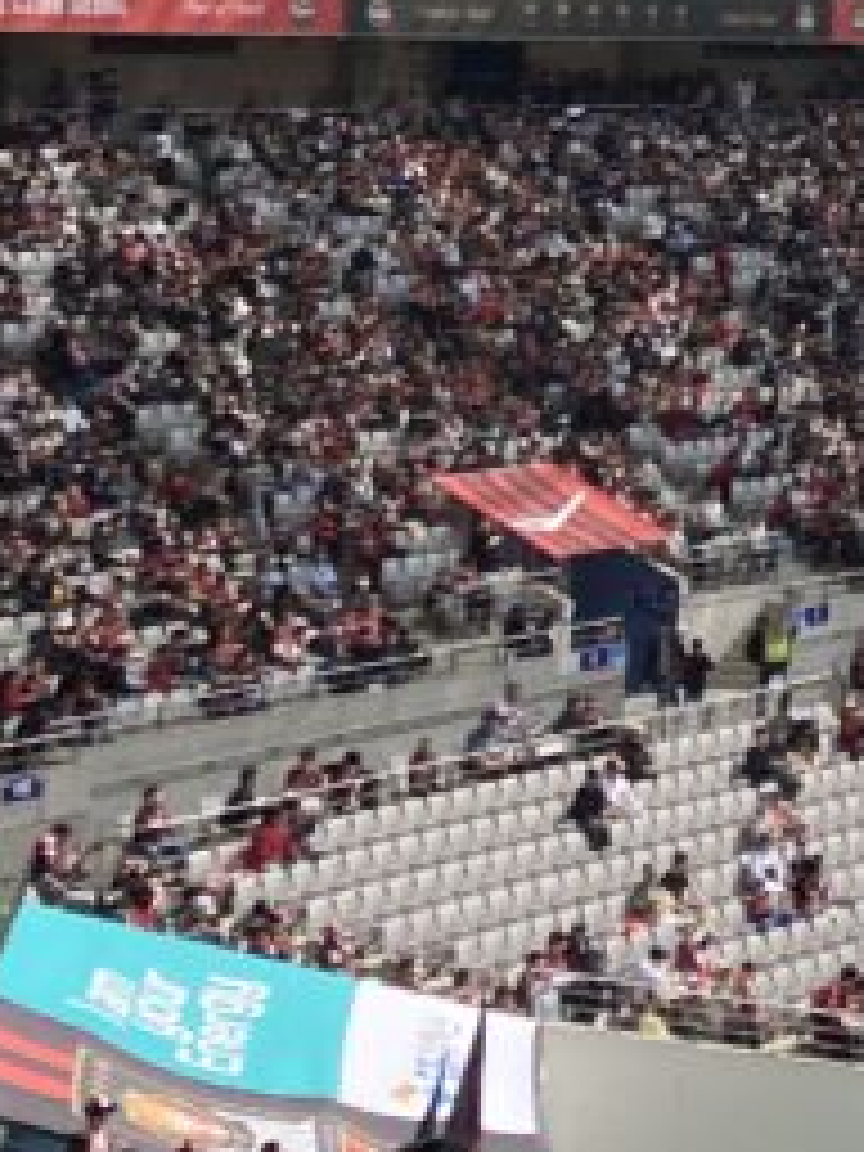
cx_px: 1706
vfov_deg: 16.6
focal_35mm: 112
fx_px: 3727
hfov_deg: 11.9
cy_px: -328
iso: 20
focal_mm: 3.99
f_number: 1.8
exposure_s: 1/2288
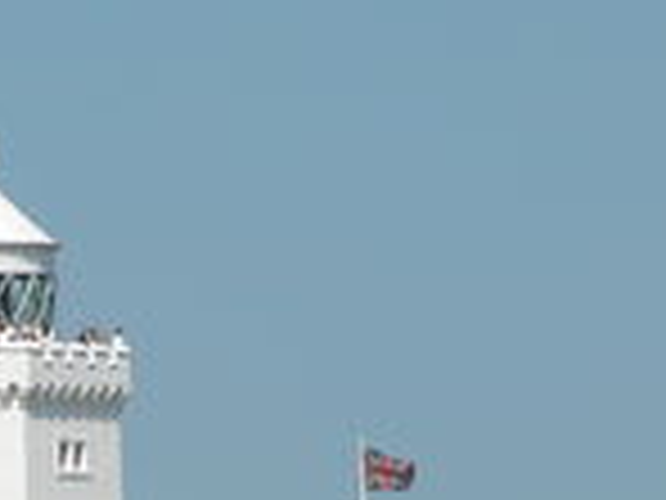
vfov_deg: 2.0
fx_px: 14564
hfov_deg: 2.6
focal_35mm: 757
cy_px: 338
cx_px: -22
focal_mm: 71.2
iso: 100
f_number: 6.6
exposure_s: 1/599
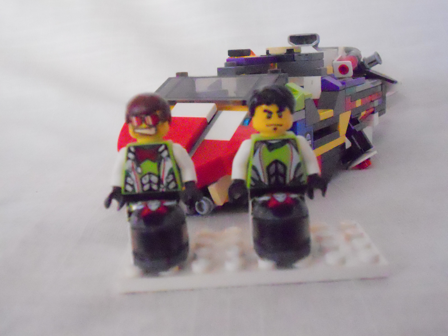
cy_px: 168
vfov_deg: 31.5
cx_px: 224
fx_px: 595
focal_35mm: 46
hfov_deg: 41.2
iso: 3200
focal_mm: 8.2
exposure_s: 1/250
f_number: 4.3
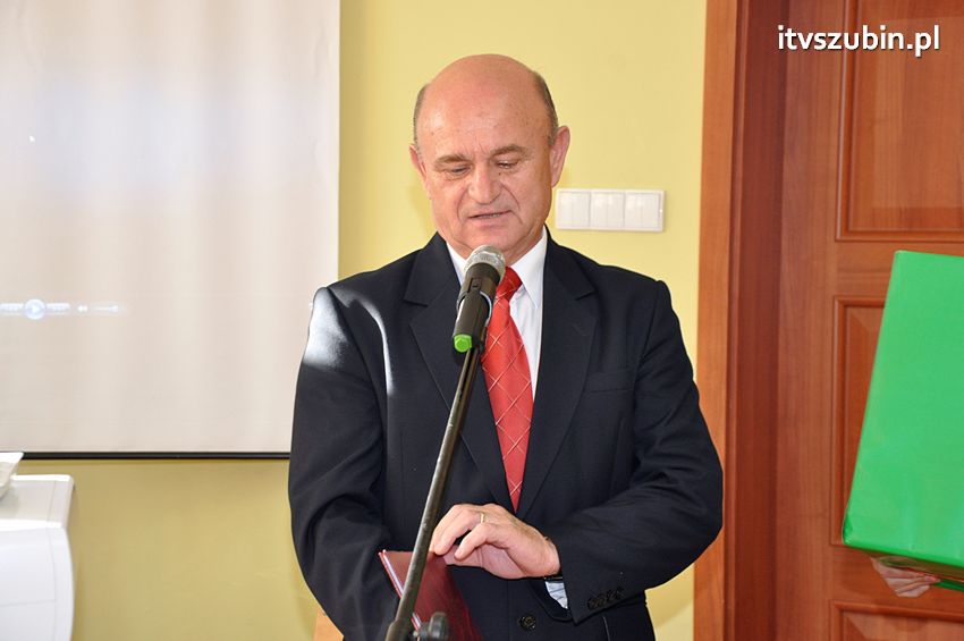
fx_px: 2327
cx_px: 482
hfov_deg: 23.4
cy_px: 320
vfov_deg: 15.7
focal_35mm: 87
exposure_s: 1/80
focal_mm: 58
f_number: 5.6
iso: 800
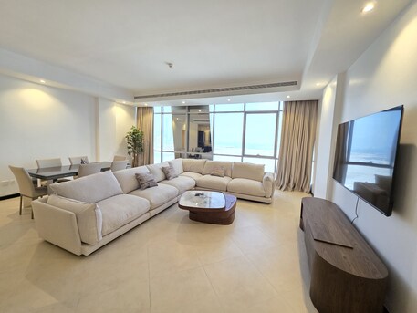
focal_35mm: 13
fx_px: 157
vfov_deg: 89.9
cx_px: 208
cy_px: 156
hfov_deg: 106.2
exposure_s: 1/50
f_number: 1.9
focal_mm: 2.2
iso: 400
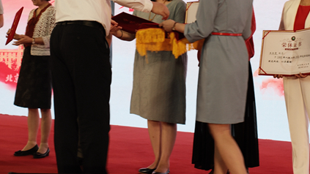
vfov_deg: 14.3
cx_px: 169
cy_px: 30
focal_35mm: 84
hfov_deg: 25.3
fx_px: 691
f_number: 5.6
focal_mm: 35
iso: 640
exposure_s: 1/52
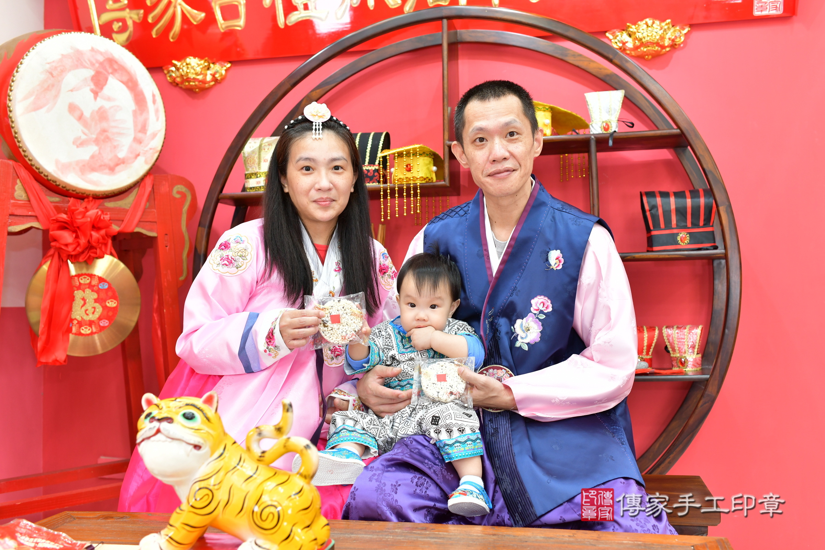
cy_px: 275
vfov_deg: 37.9
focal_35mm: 35
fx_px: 802
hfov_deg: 54.4
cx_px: 412
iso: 800
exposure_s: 1/200
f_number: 4.5
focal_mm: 35
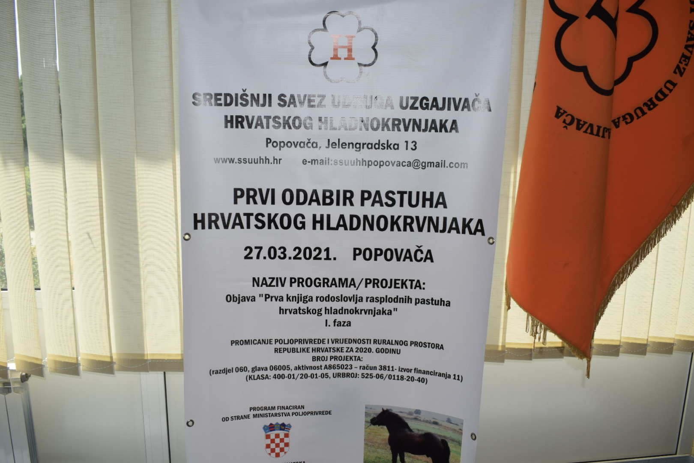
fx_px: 607
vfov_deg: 41.7
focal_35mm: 32
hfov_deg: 59.5
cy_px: 232
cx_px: 347
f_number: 8
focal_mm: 21
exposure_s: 1/200
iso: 100
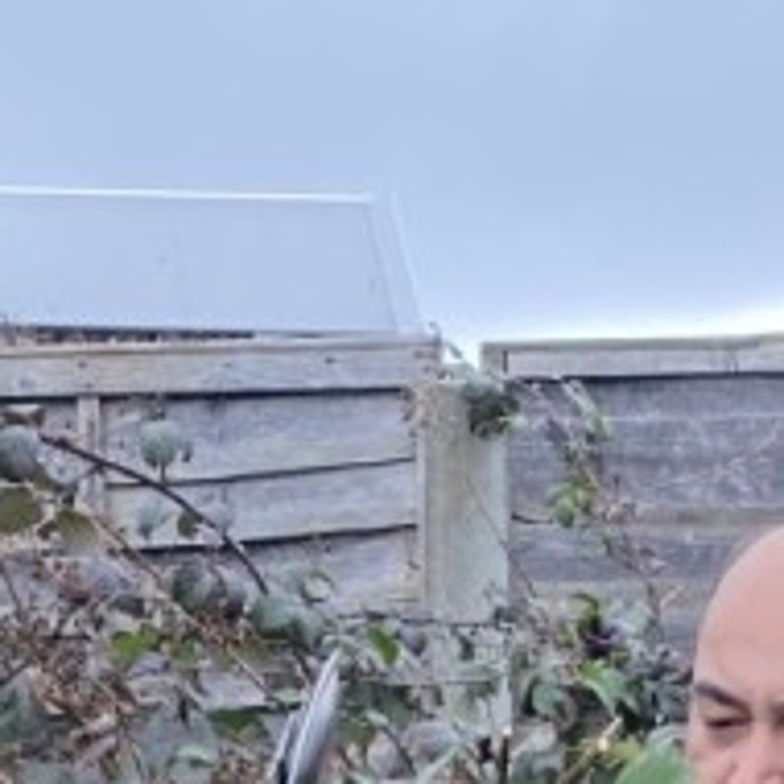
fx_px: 3100
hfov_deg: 14.4
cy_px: 1366
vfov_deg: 13.1
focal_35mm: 121
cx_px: 512
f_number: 1.8
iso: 100
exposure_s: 1/122
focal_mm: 4.25
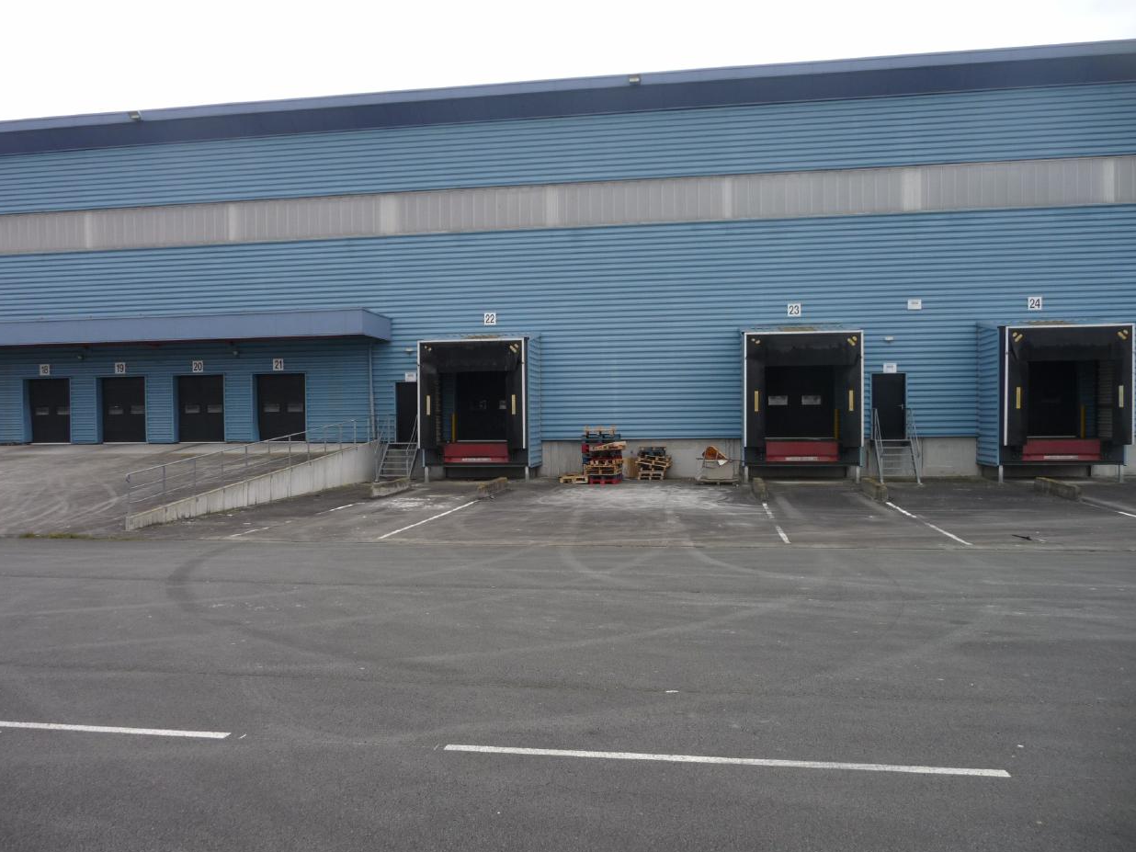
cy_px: 424
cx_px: 549
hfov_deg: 61.6
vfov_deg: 48.2
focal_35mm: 29
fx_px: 952
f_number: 3.3
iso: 100
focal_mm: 4.7
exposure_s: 1/250
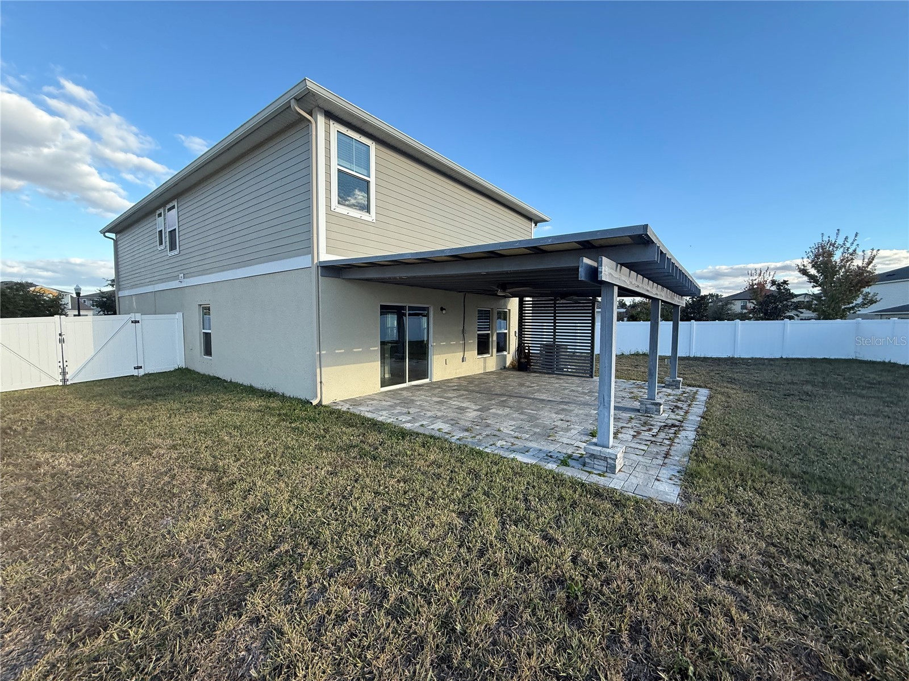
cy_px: 340
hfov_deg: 102.1
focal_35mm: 14
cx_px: 454
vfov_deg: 85.7
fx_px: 368
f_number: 2.2
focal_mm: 2.22
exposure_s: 1/531
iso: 50
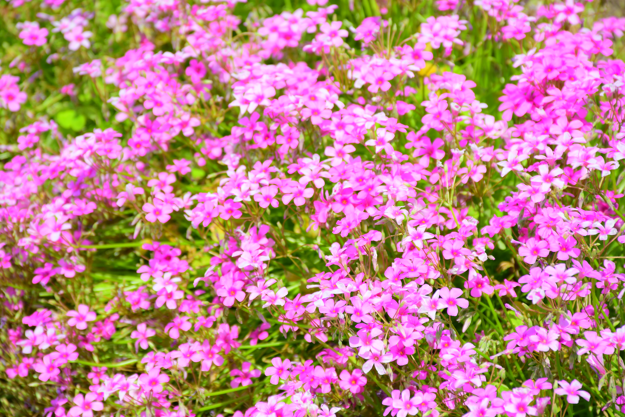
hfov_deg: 9.8
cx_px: 312
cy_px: 208
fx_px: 3646
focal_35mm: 210
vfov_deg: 6.5
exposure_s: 1/500
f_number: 8
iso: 100
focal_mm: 140
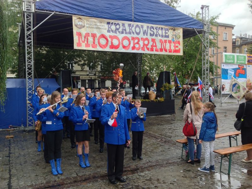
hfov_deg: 52.7
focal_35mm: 35
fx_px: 254
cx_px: 126
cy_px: 94
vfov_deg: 40.6
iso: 50
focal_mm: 4.28
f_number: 2.4
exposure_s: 1/211
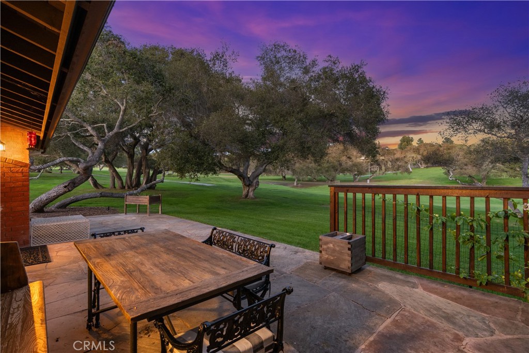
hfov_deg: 96.7
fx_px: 235
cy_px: 176
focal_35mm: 16
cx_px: 264
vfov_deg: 73.8
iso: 1000
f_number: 8
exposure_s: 1
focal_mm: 16
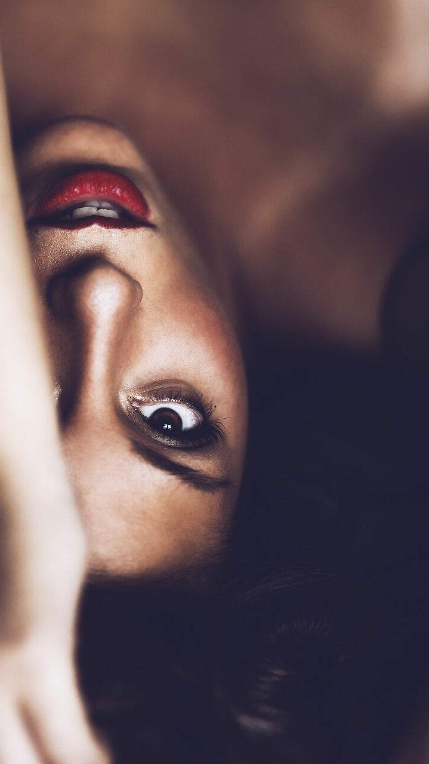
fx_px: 3379
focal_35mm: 167
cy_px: 182
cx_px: 59
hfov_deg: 7.2
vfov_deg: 12.8
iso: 800
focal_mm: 85
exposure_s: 1/160
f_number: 1.4
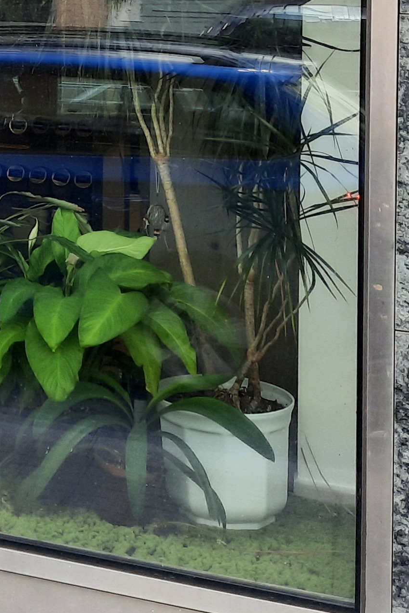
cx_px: -272
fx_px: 1397
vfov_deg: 23.3
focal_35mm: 82
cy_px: -60
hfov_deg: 15.0
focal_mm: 4.6
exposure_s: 1/127
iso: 32
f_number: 2
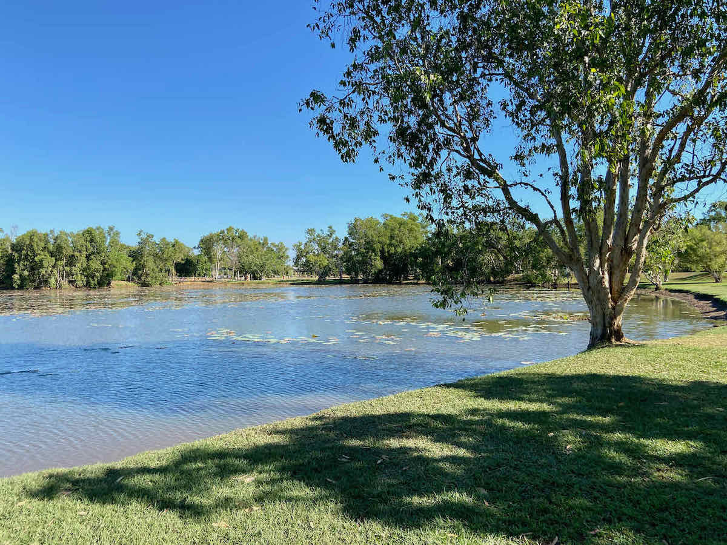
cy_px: 272
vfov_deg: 53.1
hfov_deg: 67.3
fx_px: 546
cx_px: 364
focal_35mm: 26
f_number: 1.8
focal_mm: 4.25
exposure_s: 1/1701
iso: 32
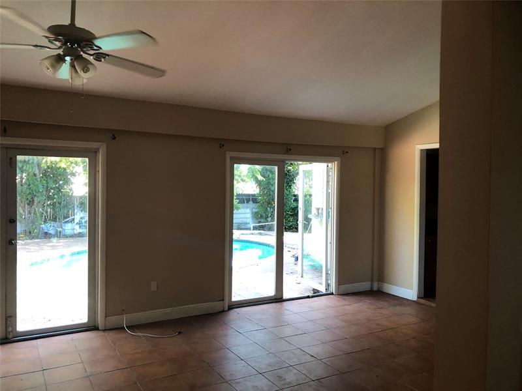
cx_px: 261
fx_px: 422
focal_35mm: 28
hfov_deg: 63.4
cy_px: 196
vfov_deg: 49.7
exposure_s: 1/30
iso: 32
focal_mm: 3.99
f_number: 1.8
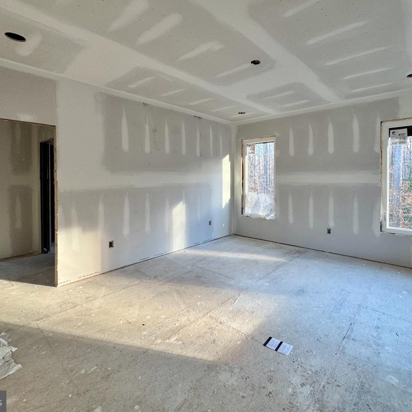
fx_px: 229
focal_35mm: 17
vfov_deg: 84.0
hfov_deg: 83.8
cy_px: 201
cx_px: 221
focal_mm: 2.22
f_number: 2.2
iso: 100
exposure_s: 1/99
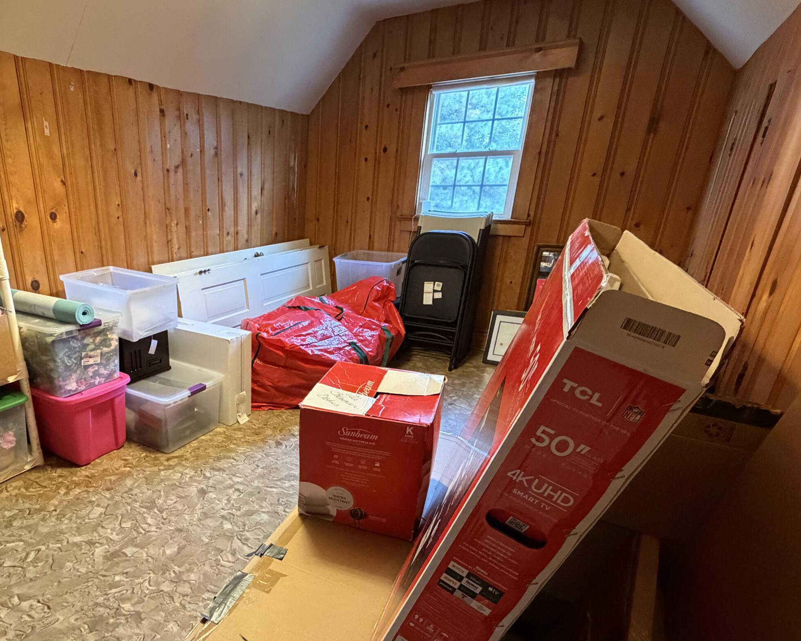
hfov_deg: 75.0
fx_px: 498
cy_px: 395
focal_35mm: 21
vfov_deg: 64.7
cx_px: 260
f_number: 2.2
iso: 800
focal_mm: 2.22
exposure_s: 1/60
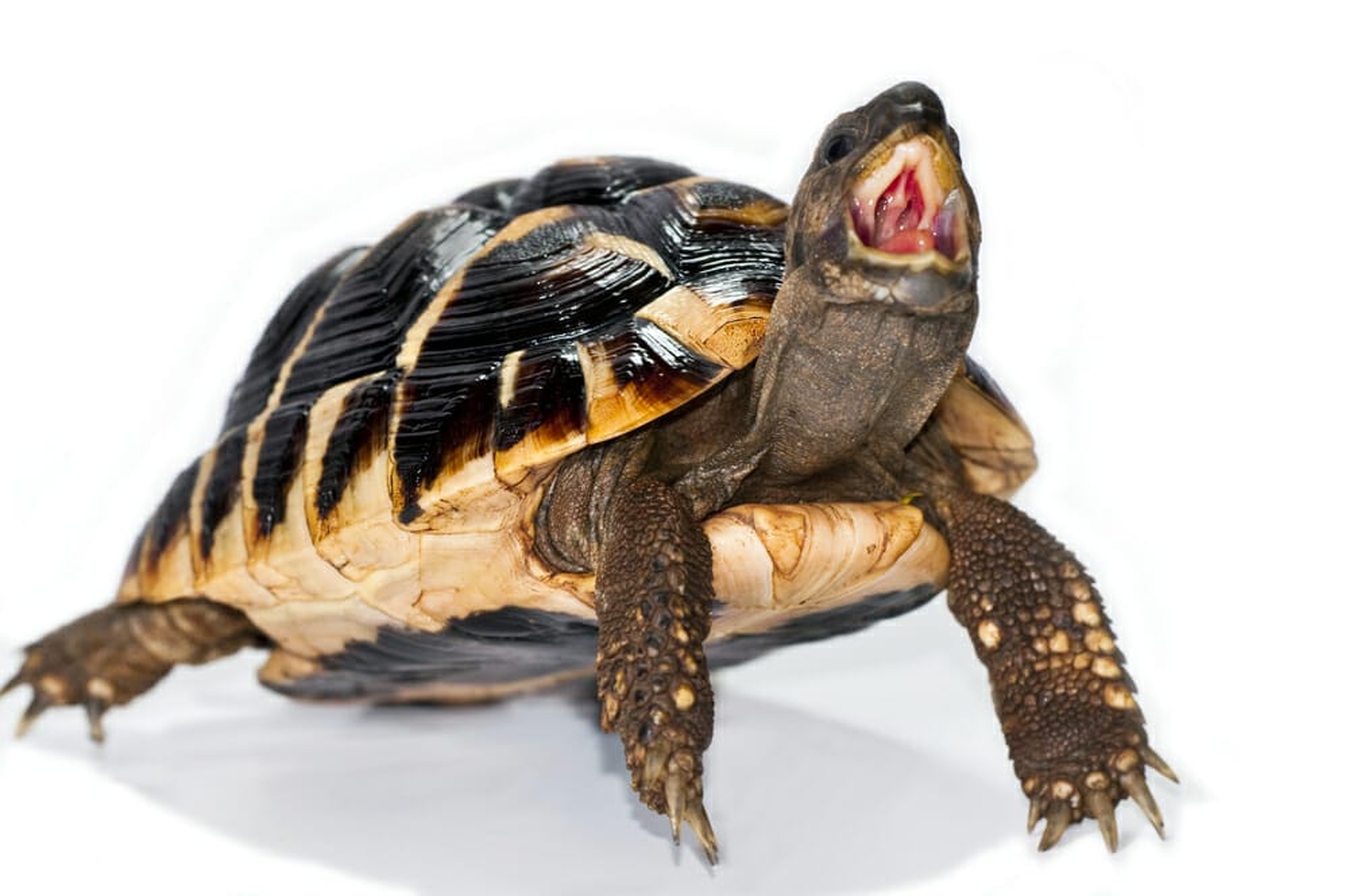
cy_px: 448
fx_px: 10104
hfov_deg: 7.6
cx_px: 674
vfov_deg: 5.1
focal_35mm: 270
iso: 200
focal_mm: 180
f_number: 9.5
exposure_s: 1/125
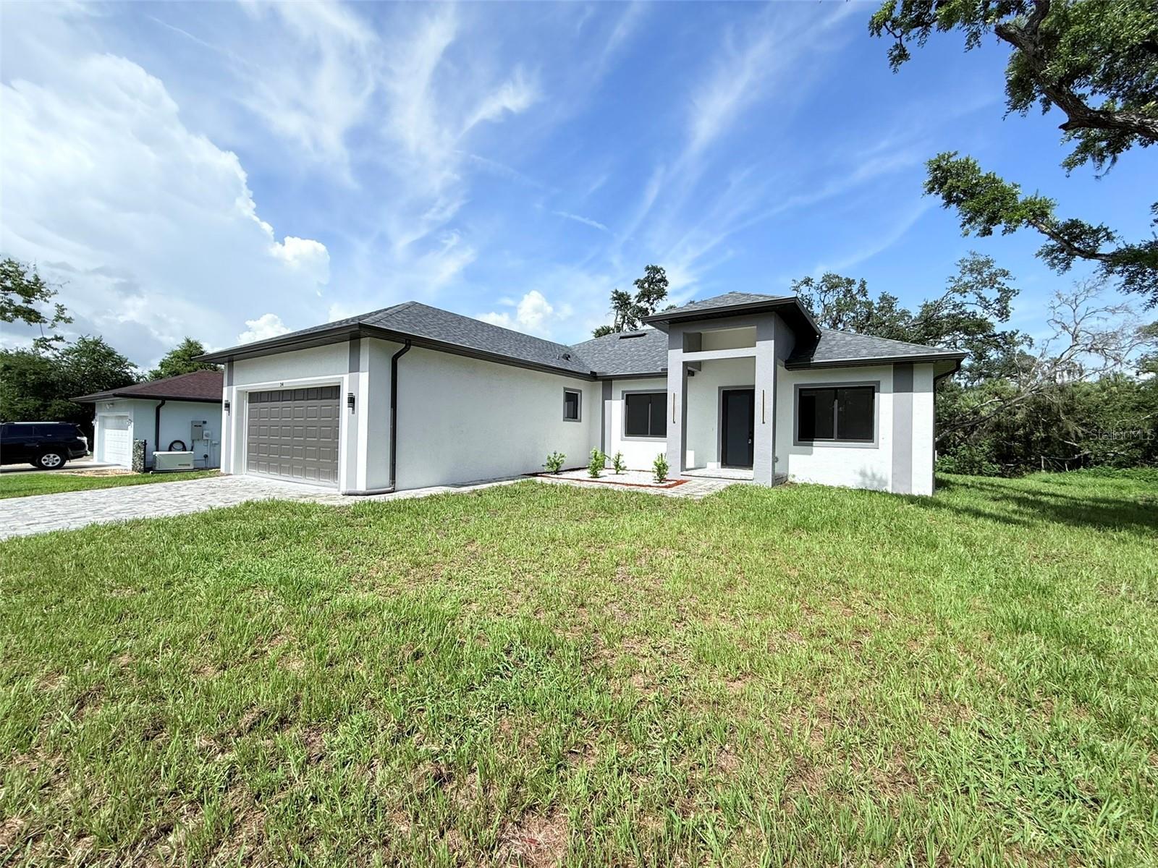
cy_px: 434
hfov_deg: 102.1
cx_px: 579
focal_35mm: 14
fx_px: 468
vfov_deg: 85.7
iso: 50
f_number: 2.2
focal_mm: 2.22
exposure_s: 1/2092
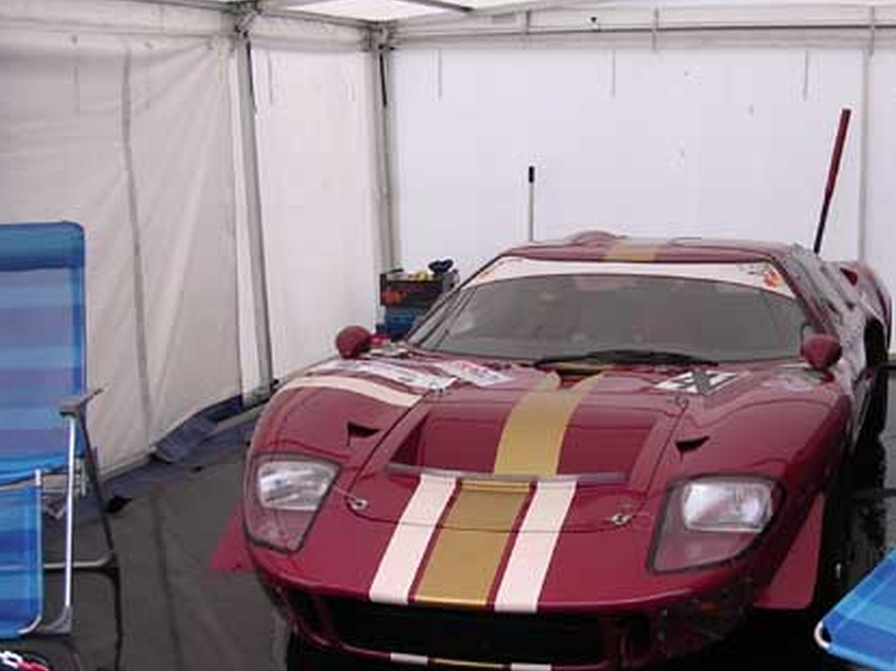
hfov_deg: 34.5
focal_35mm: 55
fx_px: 1423
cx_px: 624
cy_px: 432
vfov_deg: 26.4
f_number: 2.8
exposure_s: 1/283
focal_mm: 5.8
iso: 100
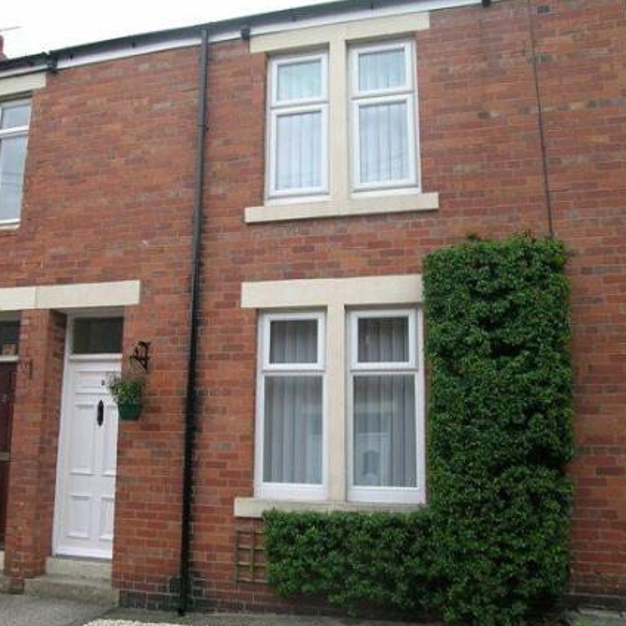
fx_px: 696
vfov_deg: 48.4
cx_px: 246
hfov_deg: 48.1
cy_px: 317
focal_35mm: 34
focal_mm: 5.8
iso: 50
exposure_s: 1/134
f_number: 4.4
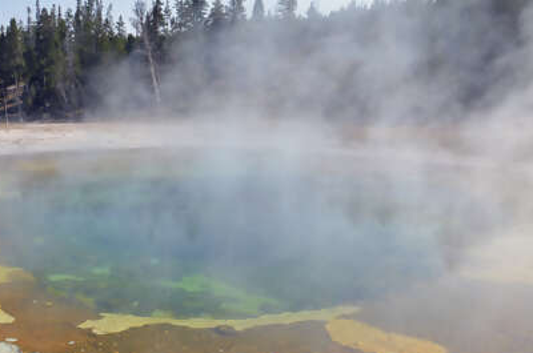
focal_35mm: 35
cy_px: 247
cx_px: 131
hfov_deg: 52.0
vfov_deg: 37.1
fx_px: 518
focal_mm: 11
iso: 250
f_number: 13
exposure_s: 1/200
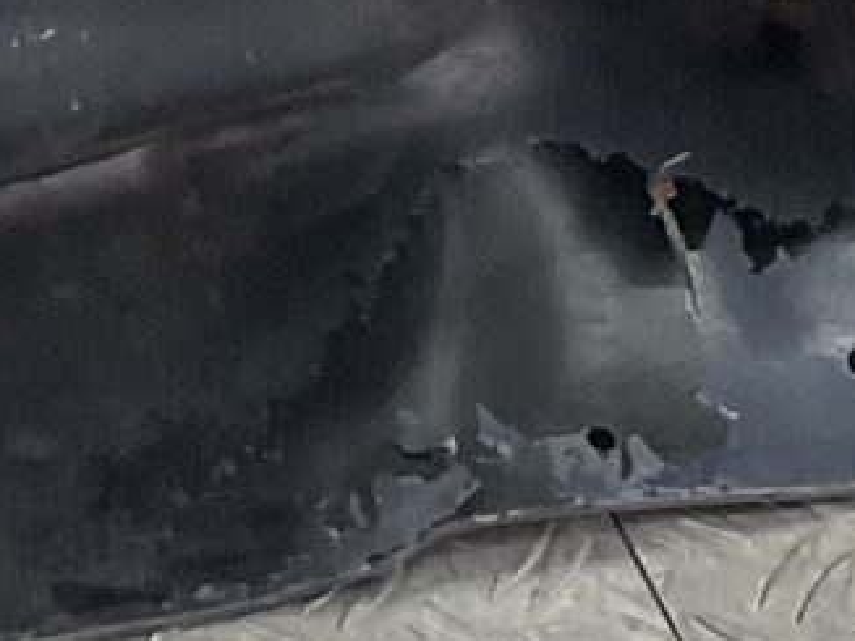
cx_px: 434
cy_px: -392
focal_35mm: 227
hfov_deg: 8.7
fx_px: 5605
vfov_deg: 6.4
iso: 25
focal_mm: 3
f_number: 1.8
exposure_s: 1/100
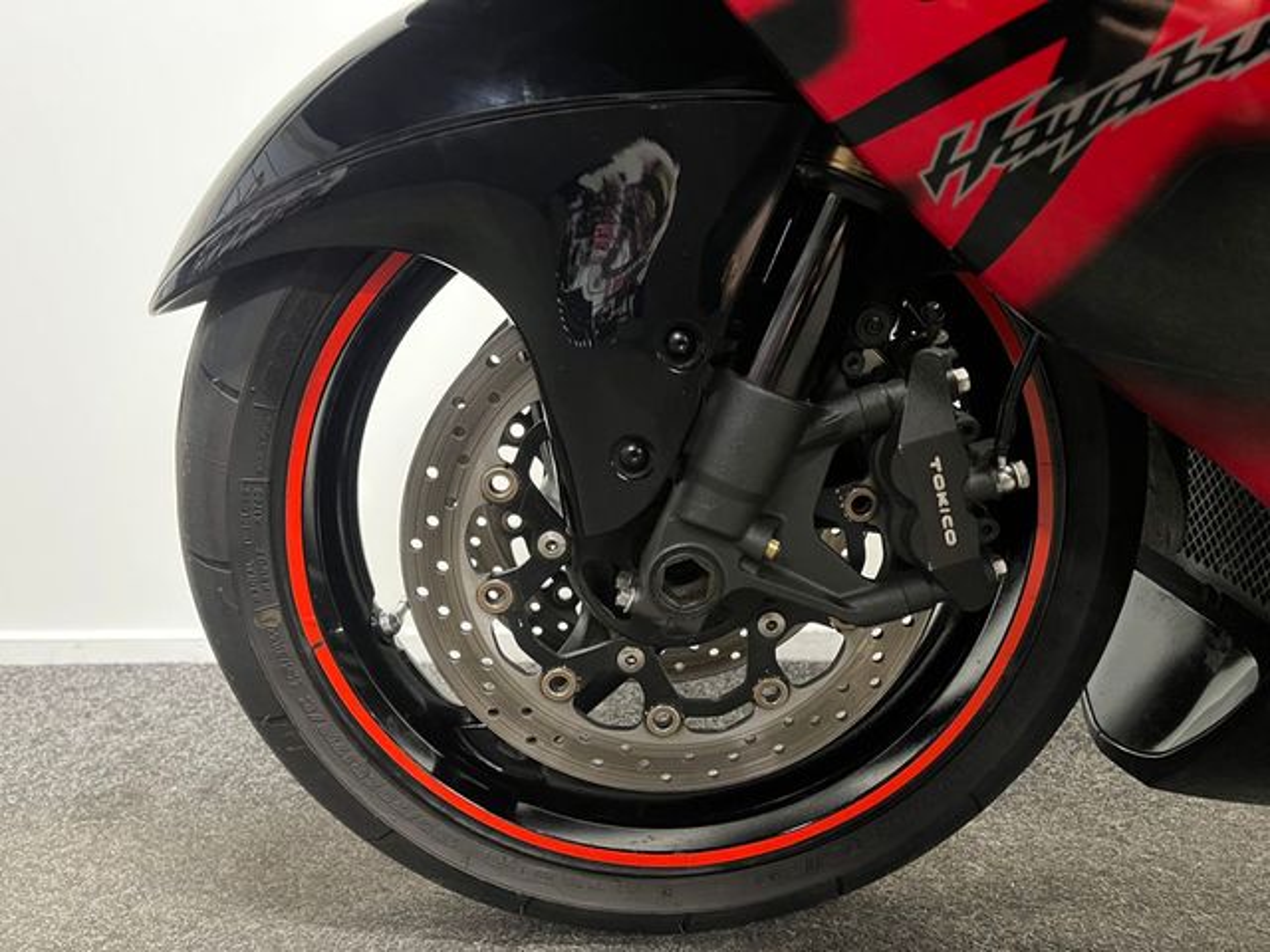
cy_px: 476
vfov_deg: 53.1
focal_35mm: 26
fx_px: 954
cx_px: 635
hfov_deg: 67.3
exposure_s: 1/25
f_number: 1.6
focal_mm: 5.1
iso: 500
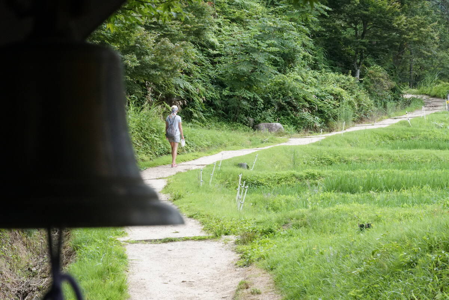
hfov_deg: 17.3
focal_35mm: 118
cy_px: 150
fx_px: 1478
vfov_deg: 11.6
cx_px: 224
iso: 3200
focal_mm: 79
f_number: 20
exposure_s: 1/160
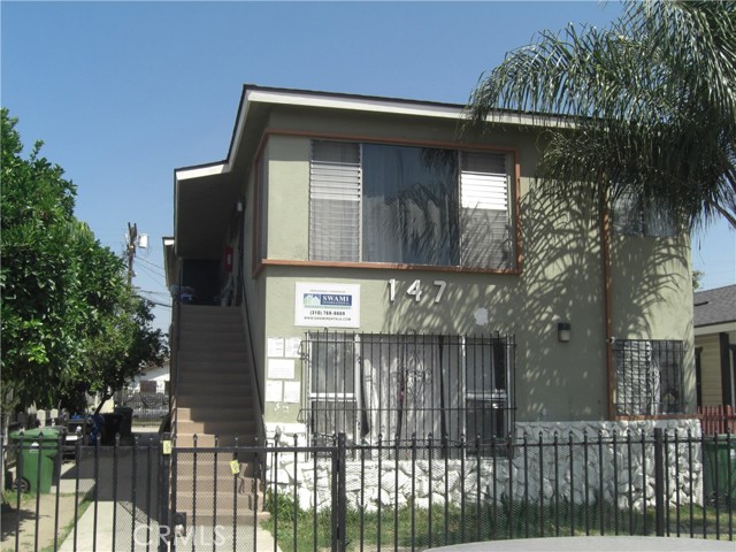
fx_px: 808
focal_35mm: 38
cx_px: 368
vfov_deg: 37.7
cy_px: 276
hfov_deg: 49.0
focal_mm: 7.9
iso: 80
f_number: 4
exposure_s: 1/640
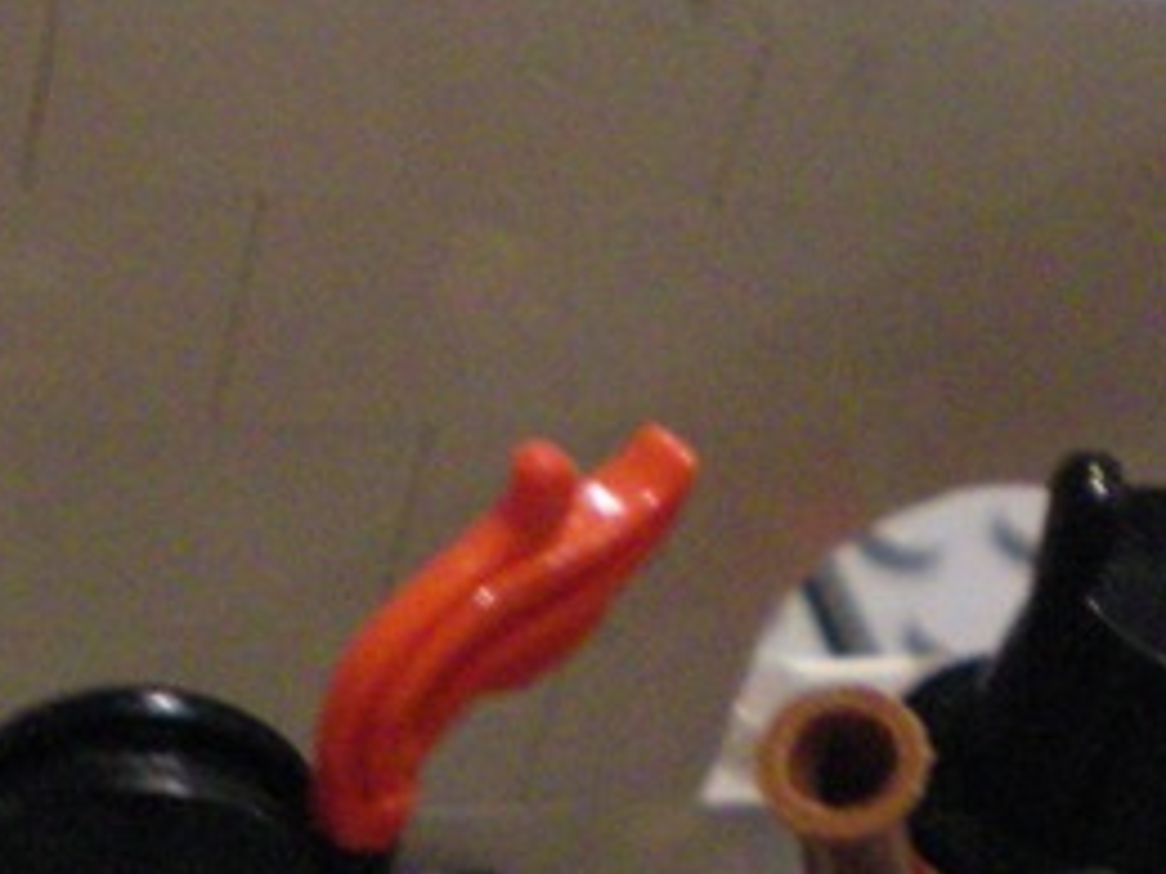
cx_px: 722
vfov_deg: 12.3
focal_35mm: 117
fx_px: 3941
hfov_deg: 16.8
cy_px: 1156
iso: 400
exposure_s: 1/25
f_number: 3.1
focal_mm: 6.3
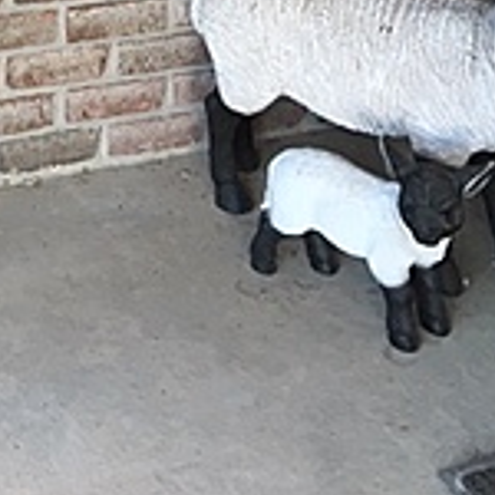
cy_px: -264
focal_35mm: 82
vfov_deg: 18.5
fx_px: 1327
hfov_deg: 20.4
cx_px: -10
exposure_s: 1/30
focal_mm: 4.15
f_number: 2.2
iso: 25
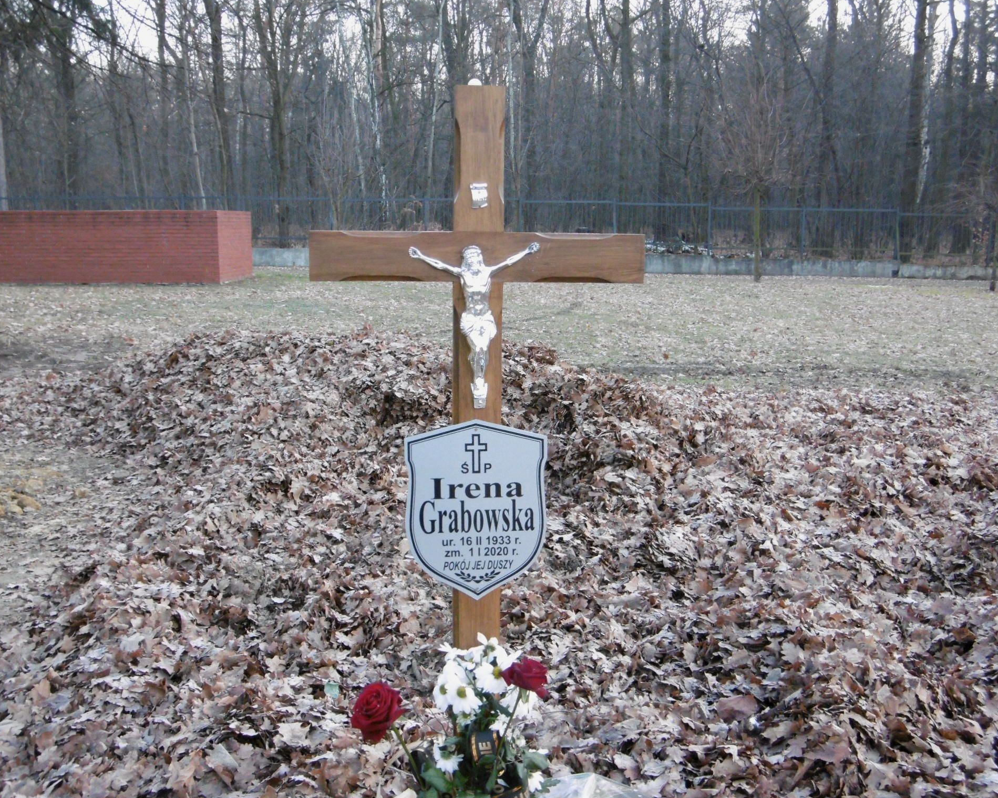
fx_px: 1181
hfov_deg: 45.8
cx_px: 509
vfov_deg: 37.3
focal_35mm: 40
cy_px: 398
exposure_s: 1/40
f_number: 3.7
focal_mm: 6.8
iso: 400
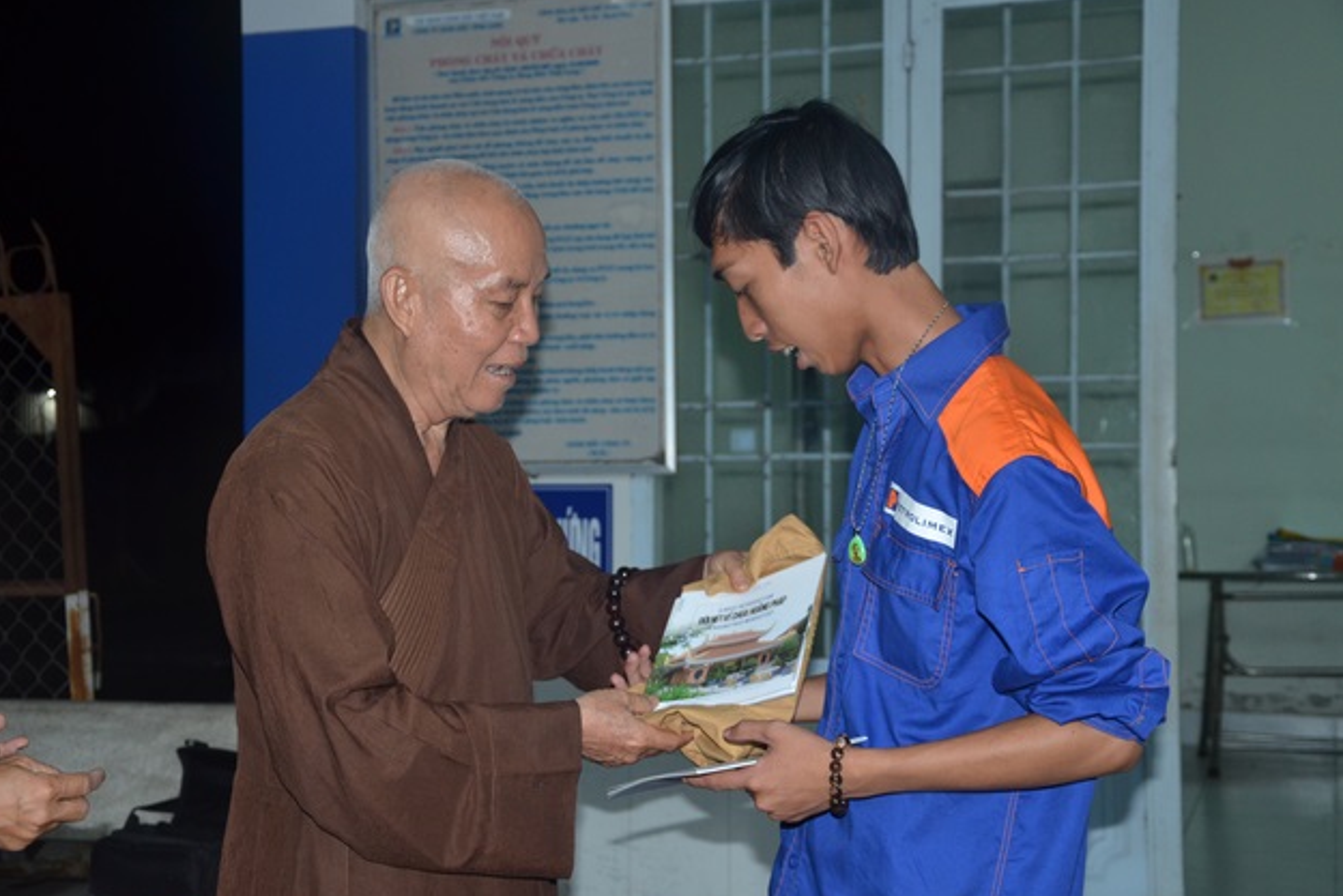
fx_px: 2034
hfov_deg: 36.5
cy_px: 454
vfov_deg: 24.8
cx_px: 658
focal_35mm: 55
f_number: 5
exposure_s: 1/60
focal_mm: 35
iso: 800
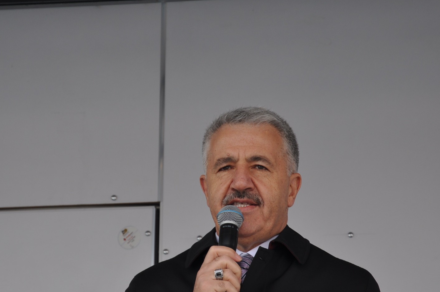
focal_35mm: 240
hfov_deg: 8.6
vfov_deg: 5.7
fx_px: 2927
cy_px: 178
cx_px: 194
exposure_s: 1/160
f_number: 6.3
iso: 200
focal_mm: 105
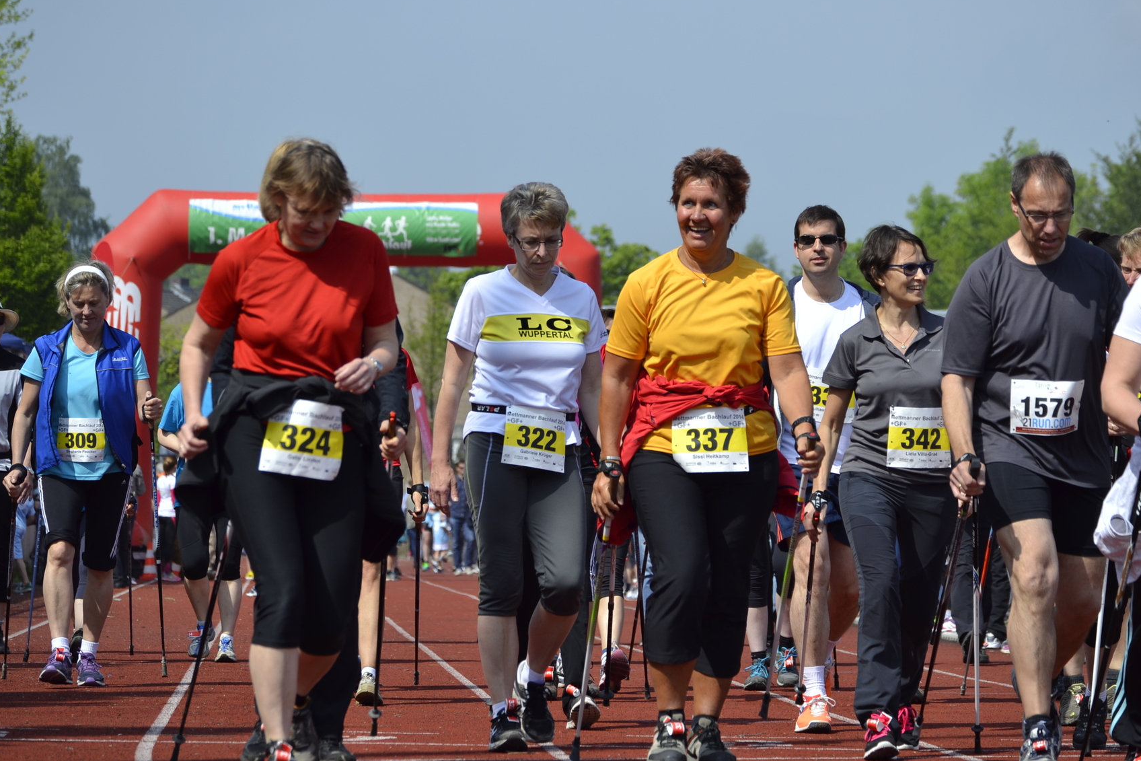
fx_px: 5089
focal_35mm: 161
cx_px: 592
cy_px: 333
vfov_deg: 8.5
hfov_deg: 12.8
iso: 100
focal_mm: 95
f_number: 6.3
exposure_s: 1/640
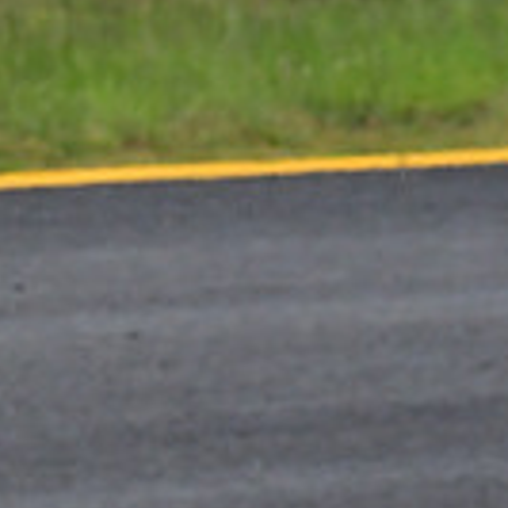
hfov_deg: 0.6
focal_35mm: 3071
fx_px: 50988
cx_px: -657
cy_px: 825
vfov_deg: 0.6
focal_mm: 400
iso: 1000
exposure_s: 1/640
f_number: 11
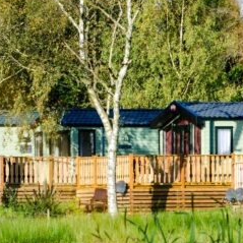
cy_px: 152
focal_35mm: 527
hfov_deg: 3.3
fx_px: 4188
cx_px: 180
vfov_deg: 3.3
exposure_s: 1/320
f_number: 9
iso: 160
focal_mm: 135
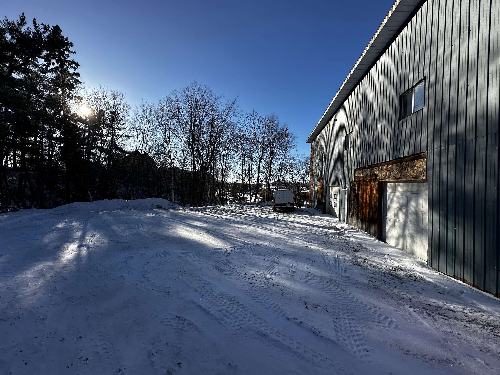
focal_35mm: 14
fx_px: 202
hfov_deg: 102.1
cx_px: 250
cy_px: 188
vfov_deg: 85.7
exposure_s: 1/1742
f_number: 2.2
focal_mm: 2.22
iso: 50
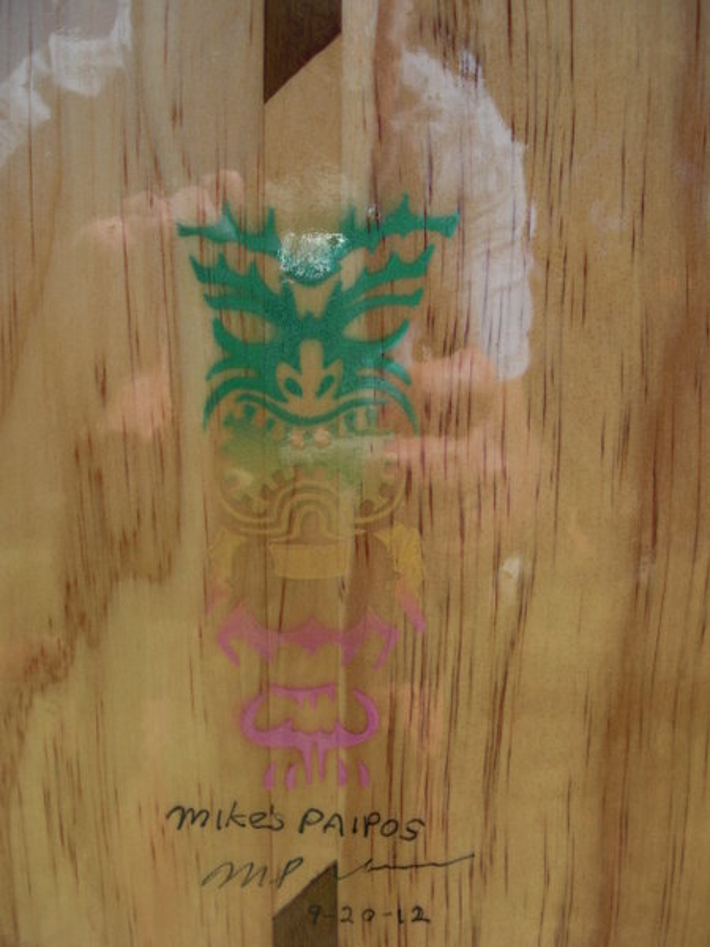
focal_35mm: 36
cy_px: 474
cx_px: 355
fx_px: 985
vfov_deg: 51.4
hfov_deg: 39.7
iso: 50
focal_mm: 6.3
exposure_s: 1/400
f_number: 2.8
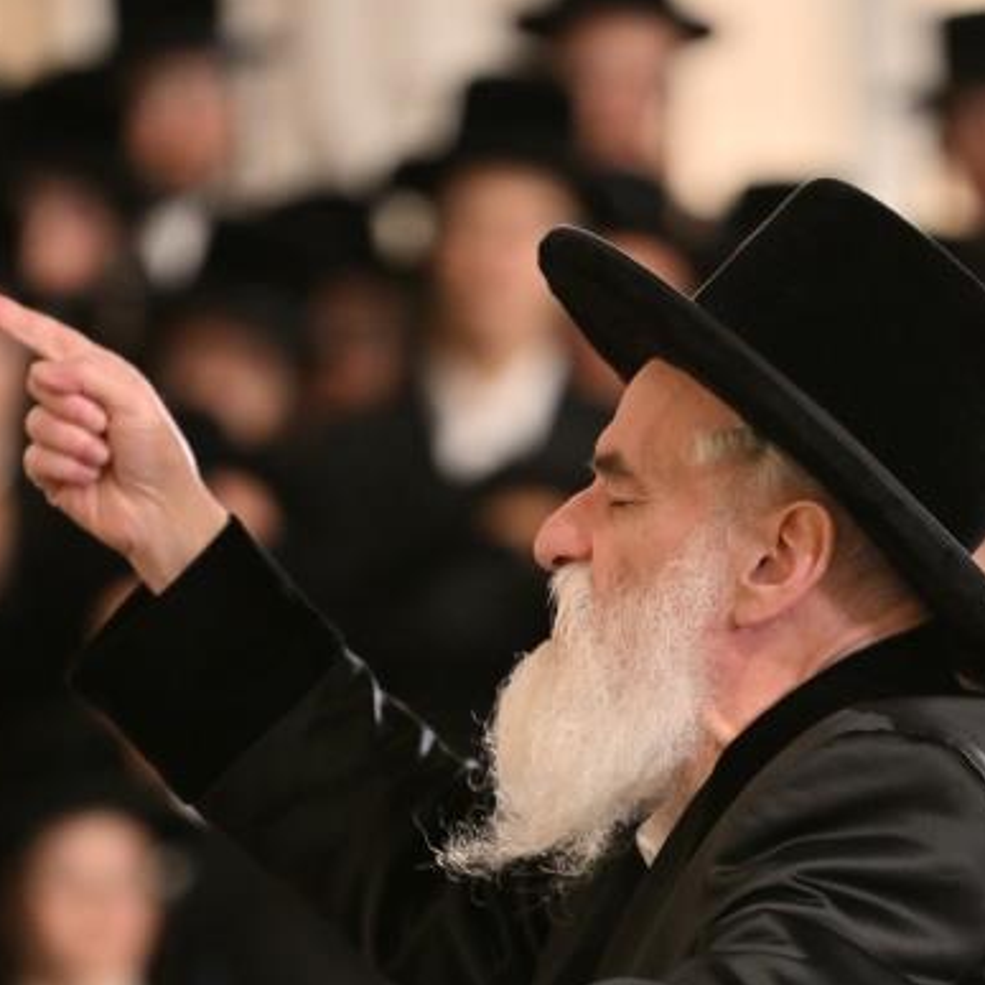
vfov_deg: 4.2
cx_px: 674
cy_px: 806
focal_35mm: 416
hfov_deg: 4.2
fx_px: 13392
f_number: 2.8
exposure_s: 1/160
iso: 800
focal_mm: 185
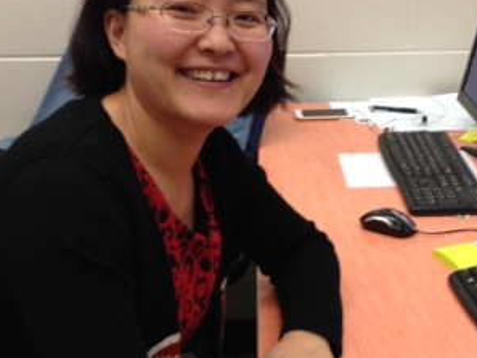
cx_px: 329
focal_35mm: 71
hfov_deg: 27.2
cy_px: 249
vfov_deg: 20.6
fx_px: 979
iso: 64
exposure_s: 1/20
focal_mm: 4.12
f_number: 2.4
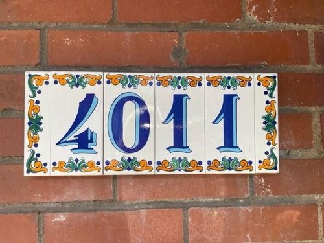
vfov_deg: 53.1
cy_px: 122
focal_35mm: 26
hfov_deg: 67.3
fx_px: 243
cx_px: 162
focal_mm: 5.1
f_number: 1.6
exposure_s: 1/590
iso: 32
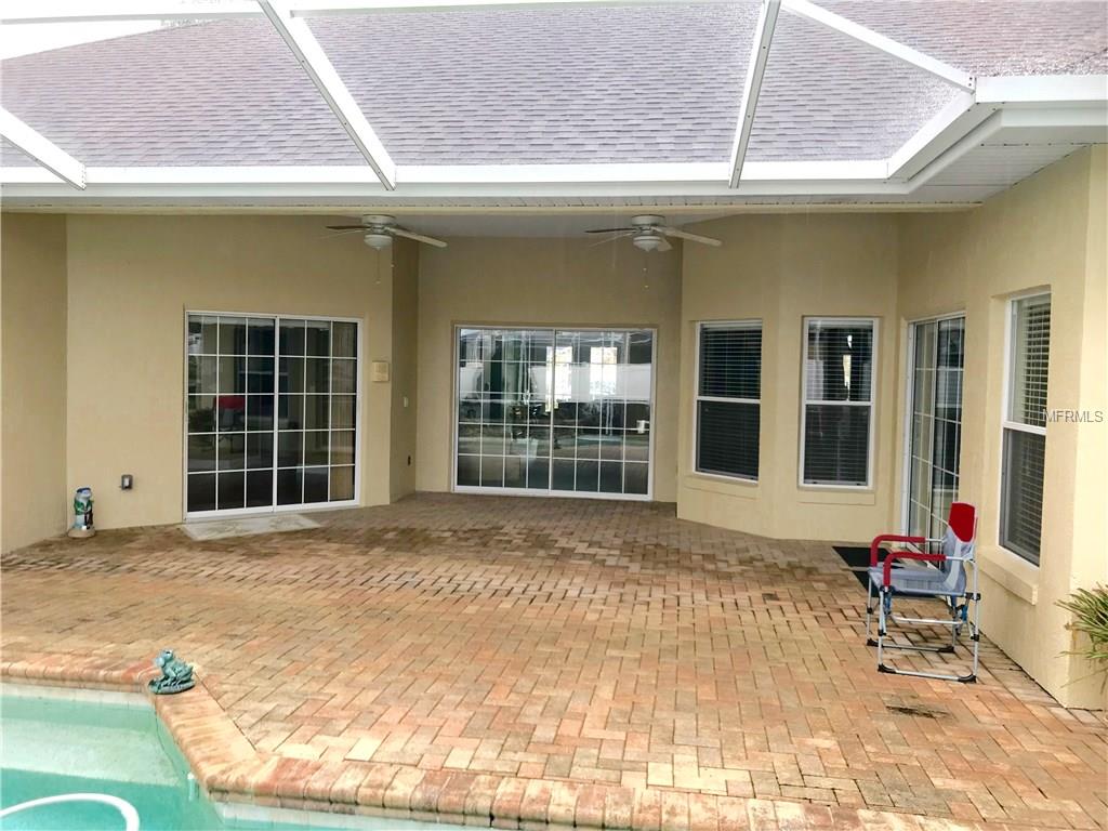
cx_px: 554
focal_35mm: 28
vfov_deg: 49.7
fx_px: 896
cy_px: 416
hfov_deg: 63.4
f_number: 1.8
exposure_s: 1/60
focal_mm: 3.99
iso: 25
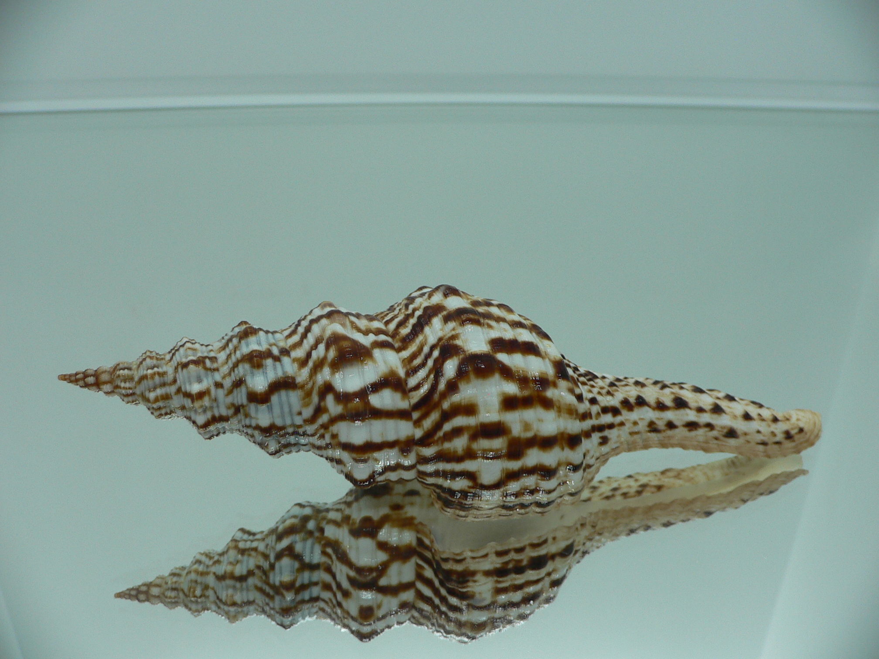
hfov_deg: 52.6
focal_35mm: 35
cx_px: 440
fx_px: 889
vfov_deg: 40.7
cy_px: 330
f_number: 2.8
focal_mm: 4.6
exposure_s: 1/60
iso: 80
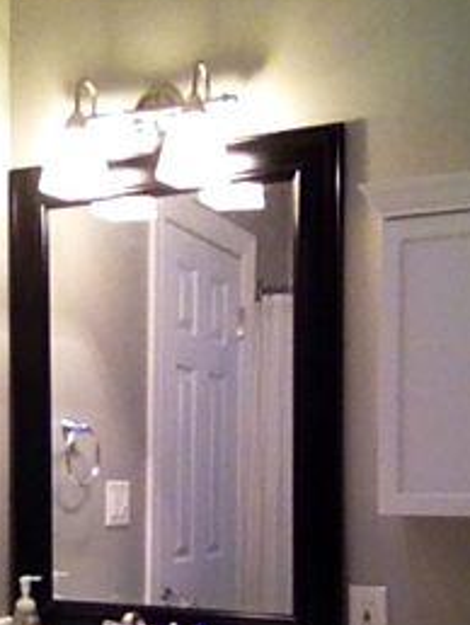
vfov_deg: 29.1
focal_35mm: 65
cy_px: 506
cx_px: 148
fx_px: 1175
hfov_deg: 22.5
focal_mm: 1.85
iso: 200
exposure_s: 1/60
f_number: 2.4
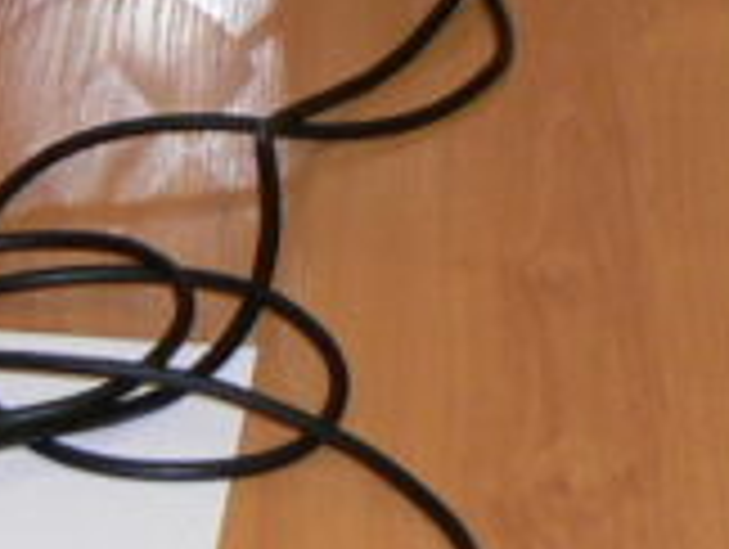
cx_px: -72
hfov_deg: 9.2
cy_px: -1030
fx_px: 4492
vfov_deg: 6.5
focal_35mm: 213
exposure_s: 1/25
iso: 100
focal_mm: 6
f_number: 2.8
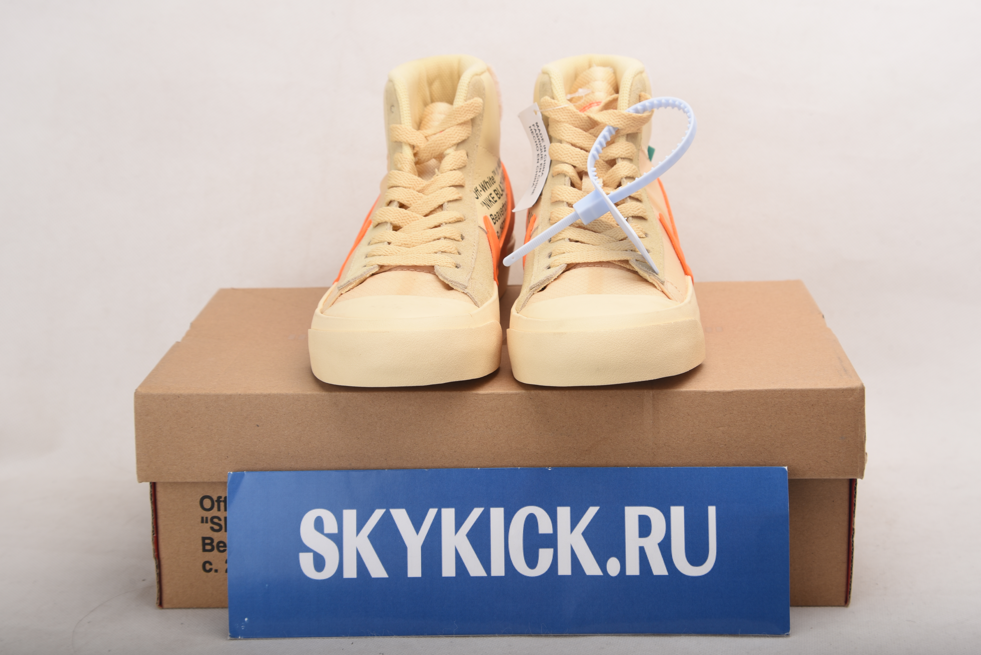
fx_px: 2726
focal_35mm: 100
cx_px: 490
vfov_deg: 13.7
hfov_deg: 20.4
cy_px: 328
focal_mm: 100
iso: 100
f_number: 9
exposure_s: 1/200
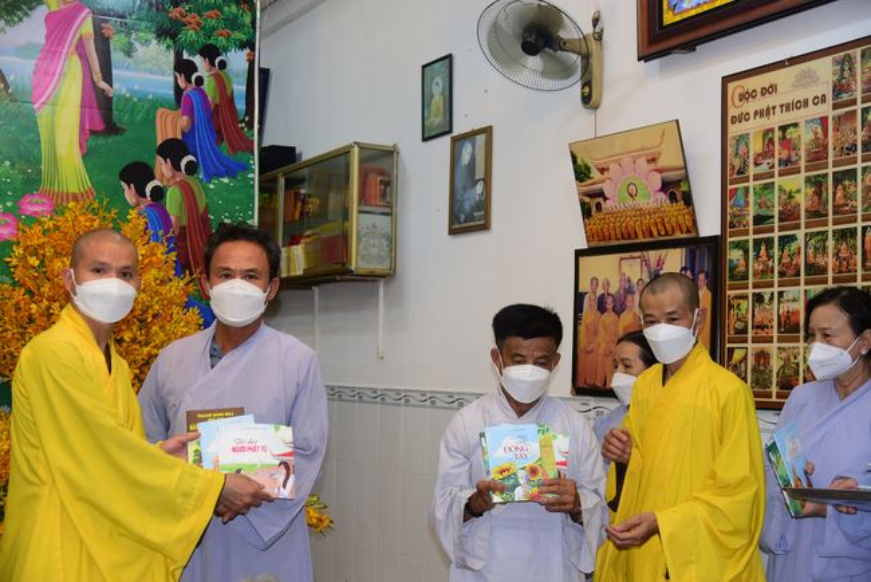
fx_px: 1162
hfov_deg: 41.1
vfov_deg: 28.1
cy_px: 291
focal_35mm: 48
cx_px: 436
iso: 500
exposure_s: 1/125
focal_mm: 48
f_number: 4
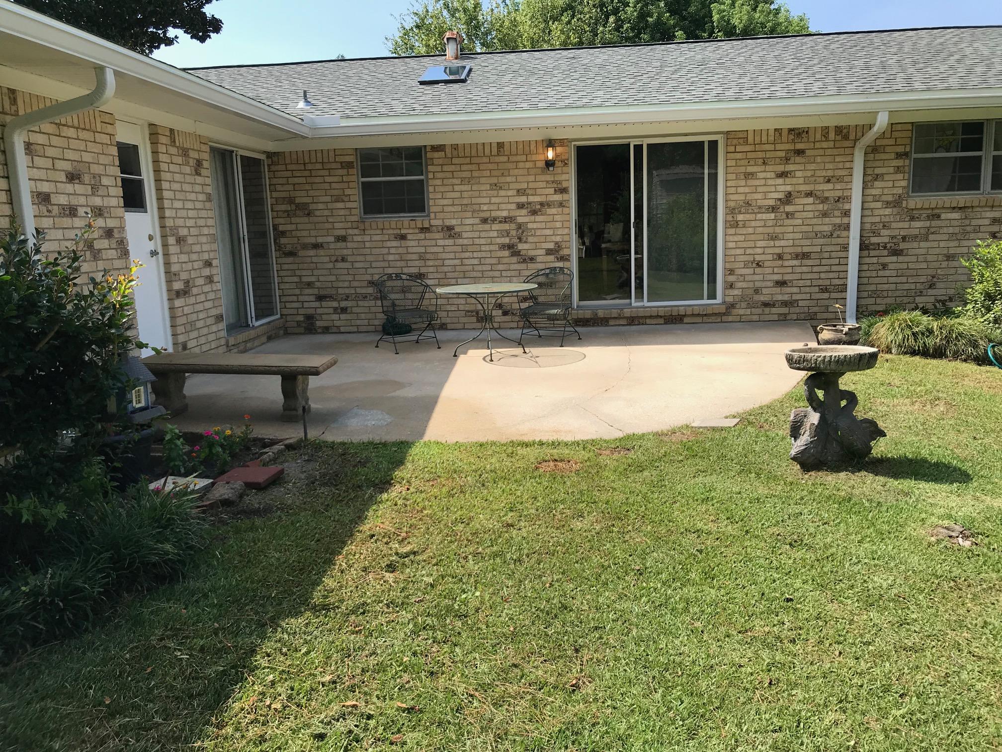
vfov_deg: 49.7
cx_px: 501
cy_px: 376
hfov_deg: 63.4
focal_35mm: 28
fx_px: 810
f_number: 1.8
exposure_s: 1/1623
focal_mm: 3.99
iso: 20
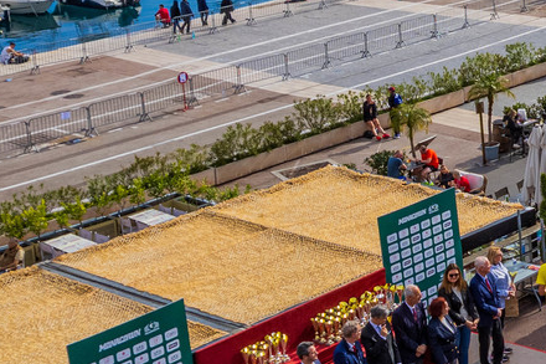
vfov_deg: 17.0
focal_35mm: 80
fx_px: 1213
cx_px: 778
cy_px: 250
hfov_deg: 21.8
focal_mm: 8.4
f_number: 2.8
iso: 100
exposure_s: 1/1600
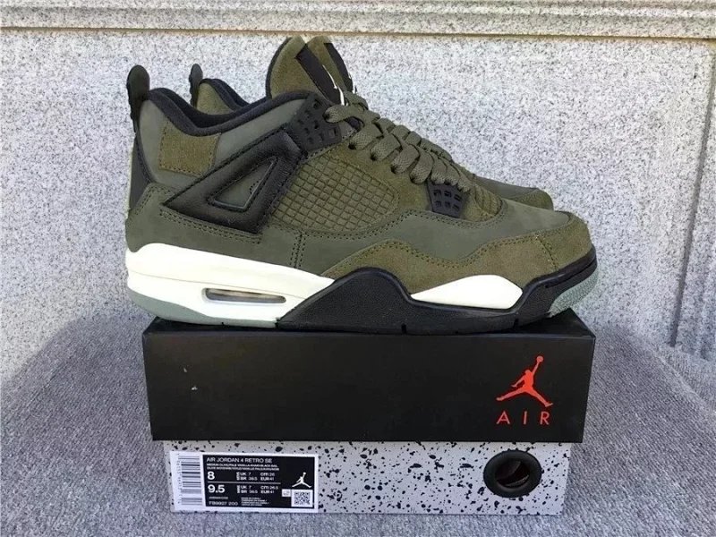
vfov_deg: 45.4
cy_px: 268
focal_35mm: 31
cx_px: 358
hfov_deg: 58.4
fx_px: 641
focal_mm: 3.3
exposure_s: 1/100
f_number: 2.4
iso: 32
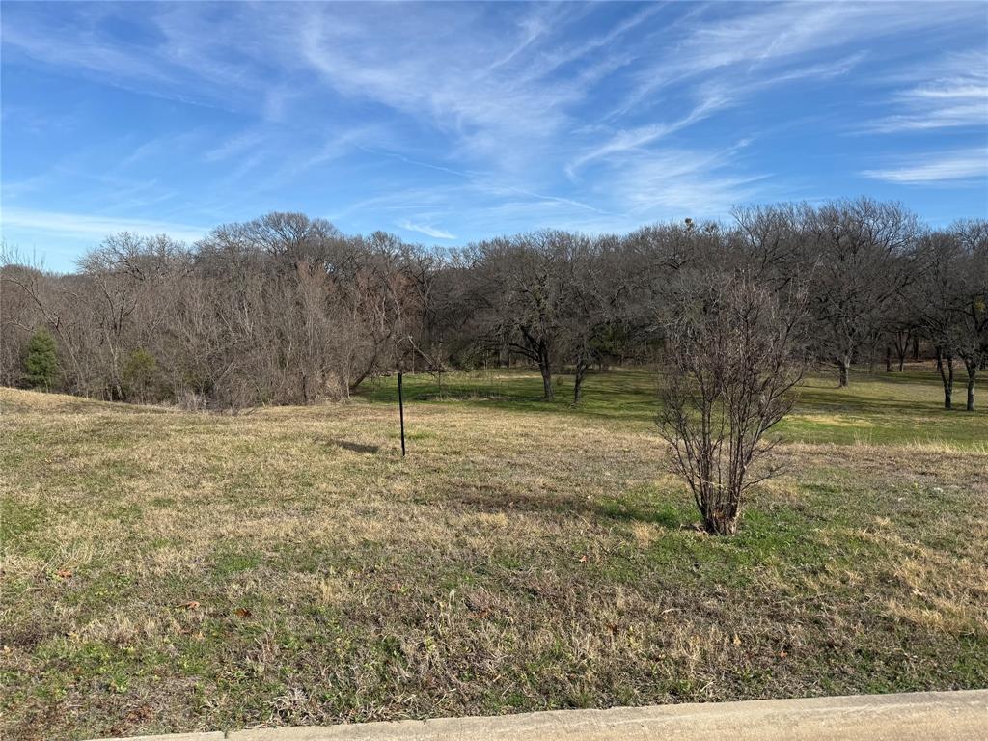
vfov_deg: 56.8
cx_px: 494
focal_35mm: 24
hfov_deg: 71.6
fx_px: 685
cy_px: 370
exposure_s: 1/3953
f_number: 1.78
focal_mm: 6.76
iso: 80
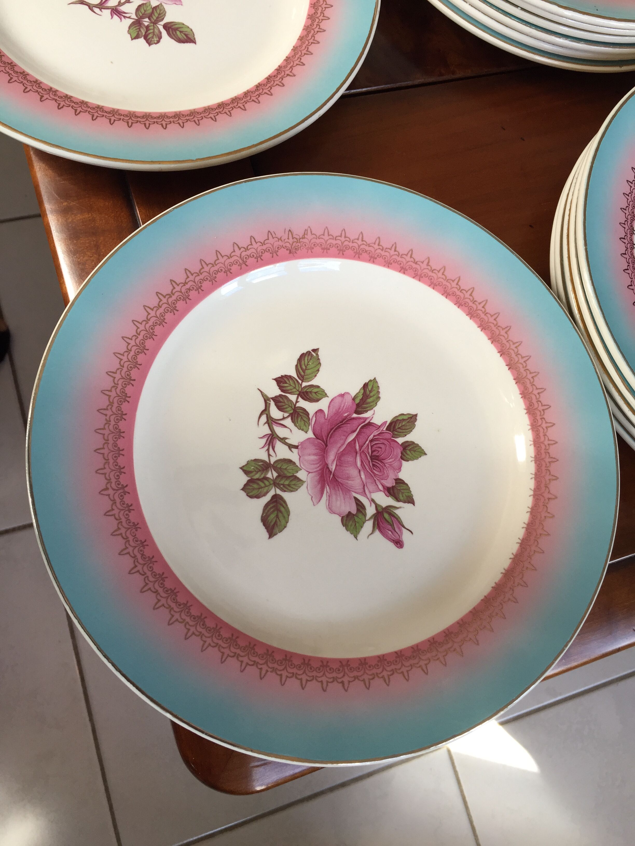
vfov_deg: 61.7
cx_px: 318
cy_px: 423
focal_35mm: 29
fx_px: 709
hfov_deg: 48.2
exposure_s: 1/100
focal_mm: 4.15
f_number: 2.2
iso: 50
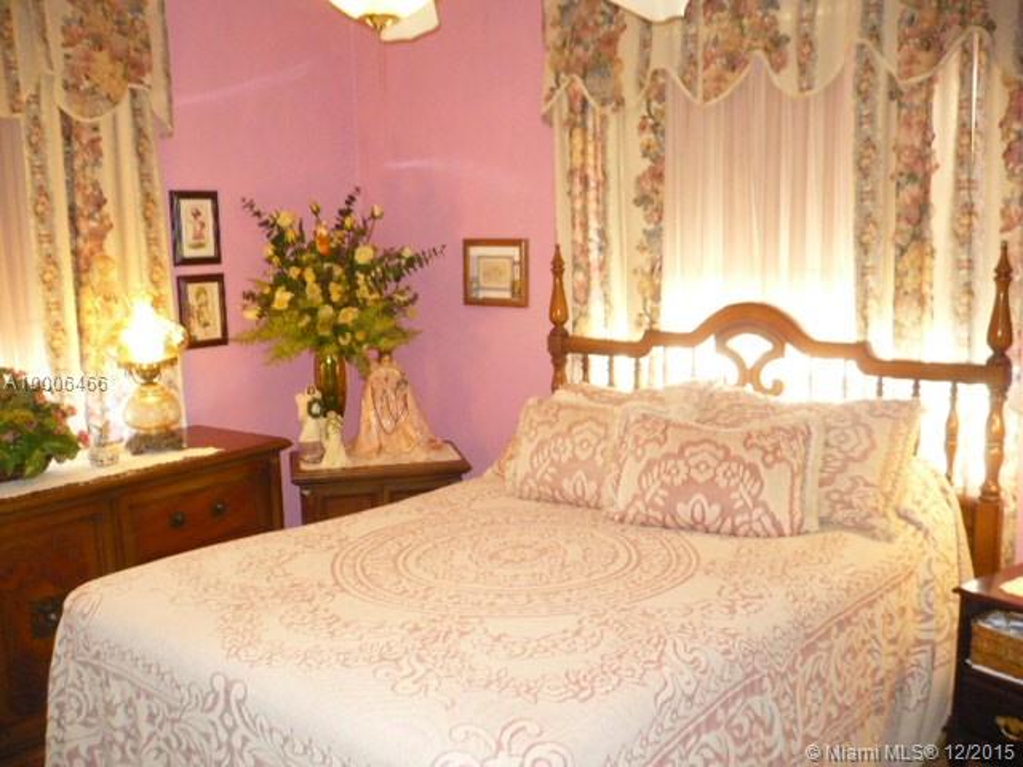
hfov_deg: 52.6
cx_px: 512
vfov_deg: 40.7
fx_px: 1034
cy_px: 384
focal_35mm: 35
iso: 400
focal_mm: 5.8
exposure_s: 1/30
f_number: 2.8
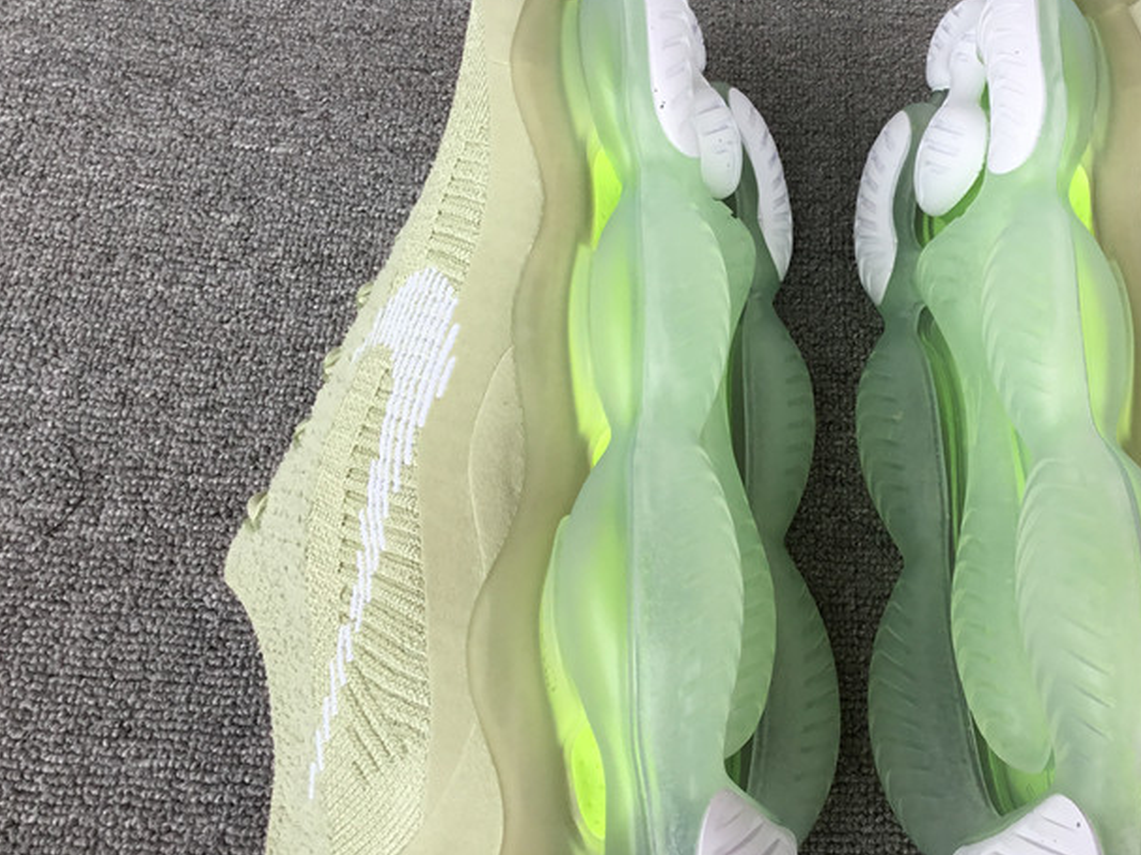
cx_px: 805
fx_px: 1516
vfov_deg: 31.5
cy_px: 381
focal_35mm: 46
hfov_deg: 40.5
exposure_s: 1/254
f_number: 2.4
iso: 25
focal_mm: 3.3
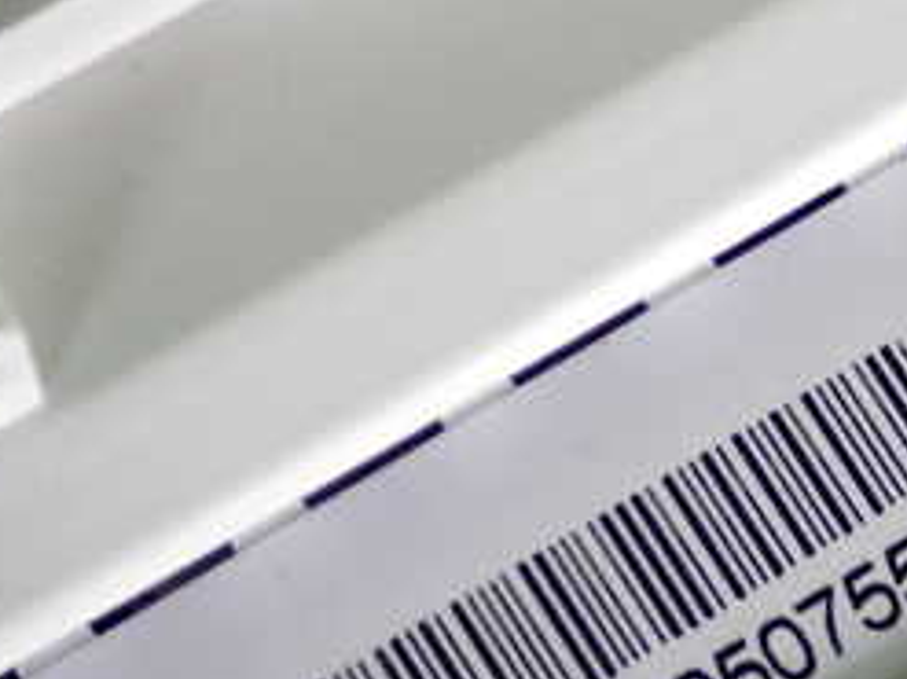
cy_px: 613
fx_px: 3431
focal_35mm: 131
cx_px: 635
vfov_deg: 11.2
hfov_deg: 15.0
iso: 200
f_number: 3.3
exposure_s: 1/50
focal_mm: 9.65
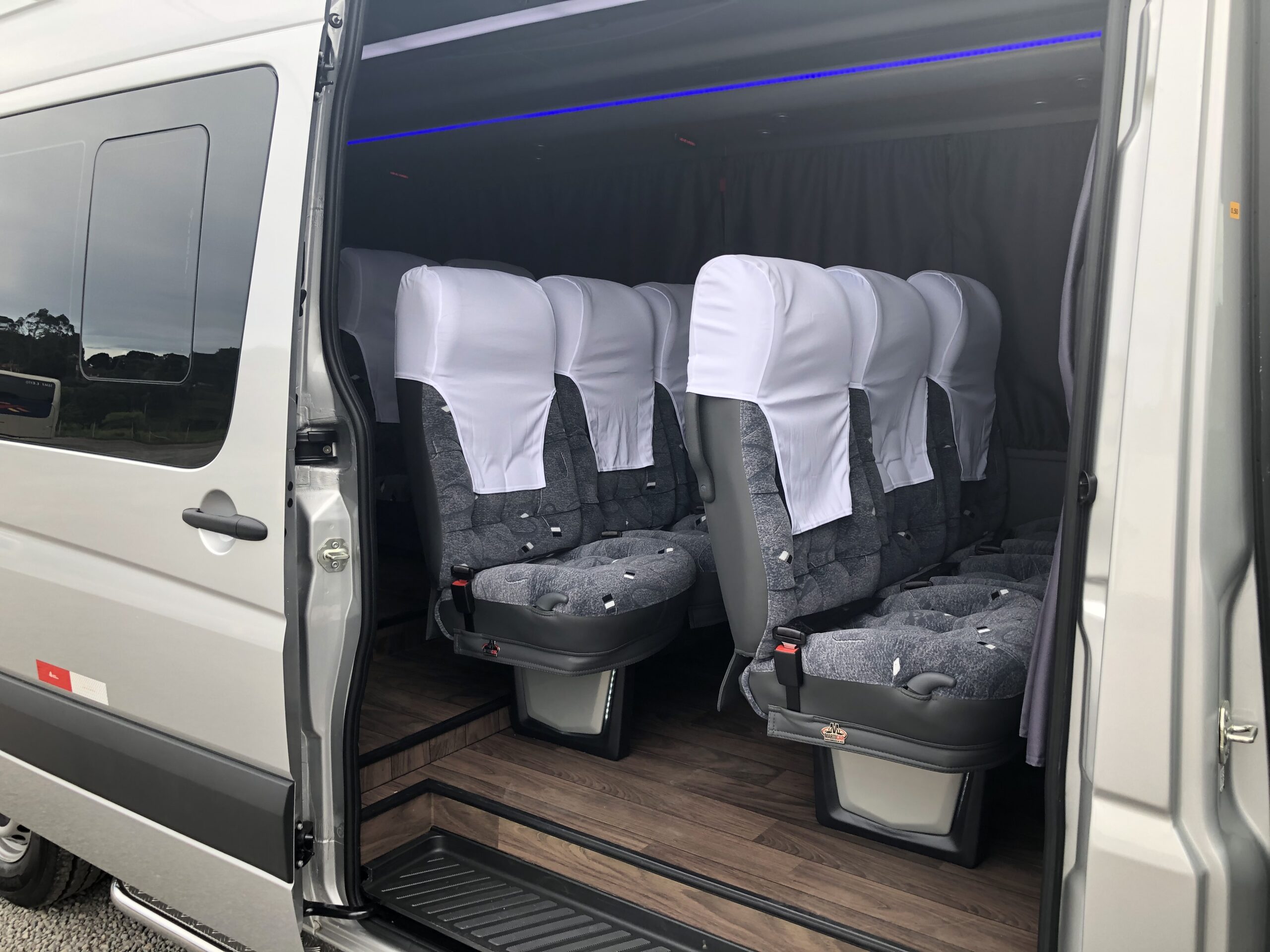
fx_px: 1027
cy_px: 476
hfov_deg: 63.4
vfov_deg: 49.7
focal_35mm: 28
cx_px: 635
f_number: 1.8
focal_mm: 3.99
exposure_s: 1/120
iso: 20
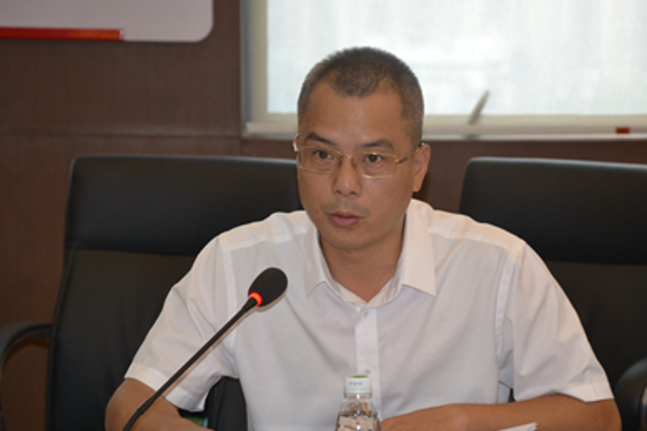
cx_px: 353
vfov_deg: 7.3
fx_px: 3395
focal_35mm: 189
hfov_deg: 10.9
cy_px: 267
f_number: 5.6
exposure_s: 1/60
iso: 800
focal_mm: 98
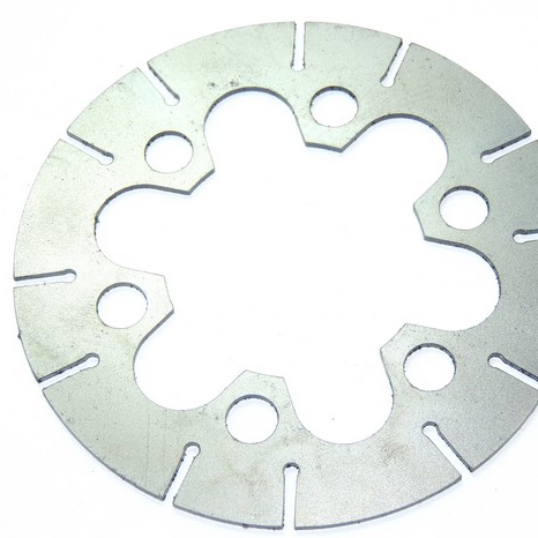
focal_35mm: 85
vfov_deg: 20.4
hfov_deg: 20.4
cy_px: 272
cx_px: 282
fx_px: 1495
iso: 100
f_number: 3.9
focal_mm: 12.4
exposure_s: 1/100
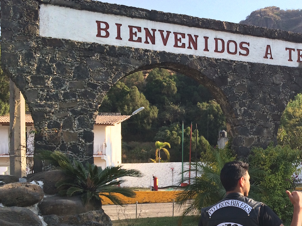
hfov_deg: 37.3
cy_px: 178
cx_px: 248
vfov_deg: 29.1
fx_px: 427
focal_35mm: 49
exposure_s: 1/641
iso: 32
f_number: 2.2
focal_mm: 4.15
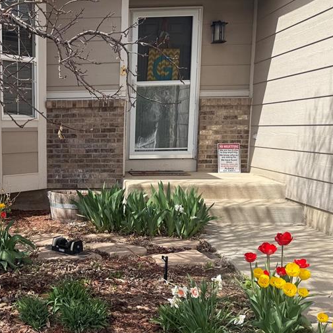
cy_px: 199
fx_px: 468
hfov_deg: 36.7
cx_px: 32
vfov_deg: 39.0
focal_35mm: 43
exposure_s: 1/2703
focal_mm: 6.76
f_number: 1.78
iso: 80
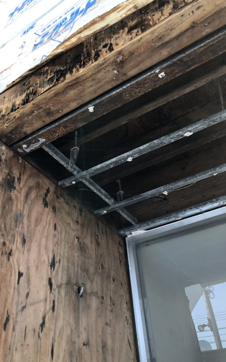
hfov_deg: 41.7
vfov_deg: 62.9
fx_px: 296
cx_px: 92
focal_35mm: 30
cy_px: 183
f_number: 1.8
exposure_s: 1/120
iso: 80
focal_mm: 3.99
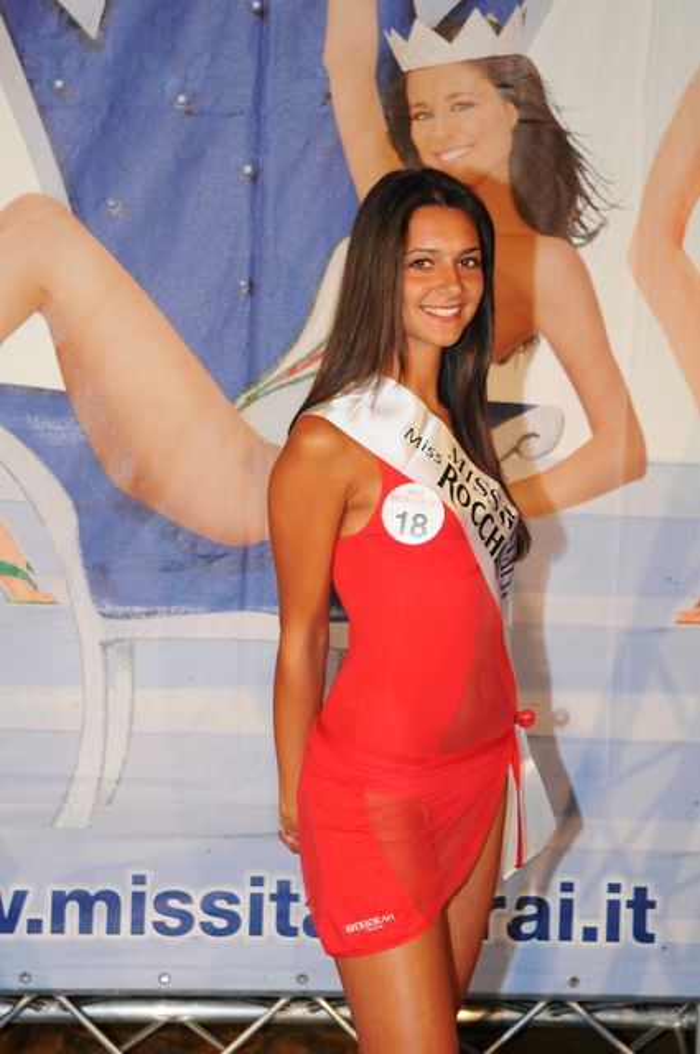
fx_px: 2106
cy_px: 527
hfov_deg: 18.9
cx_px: 350
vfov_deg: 28.1
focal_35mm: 72
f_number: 4.8
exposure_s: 1/60
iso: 200
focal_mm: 48
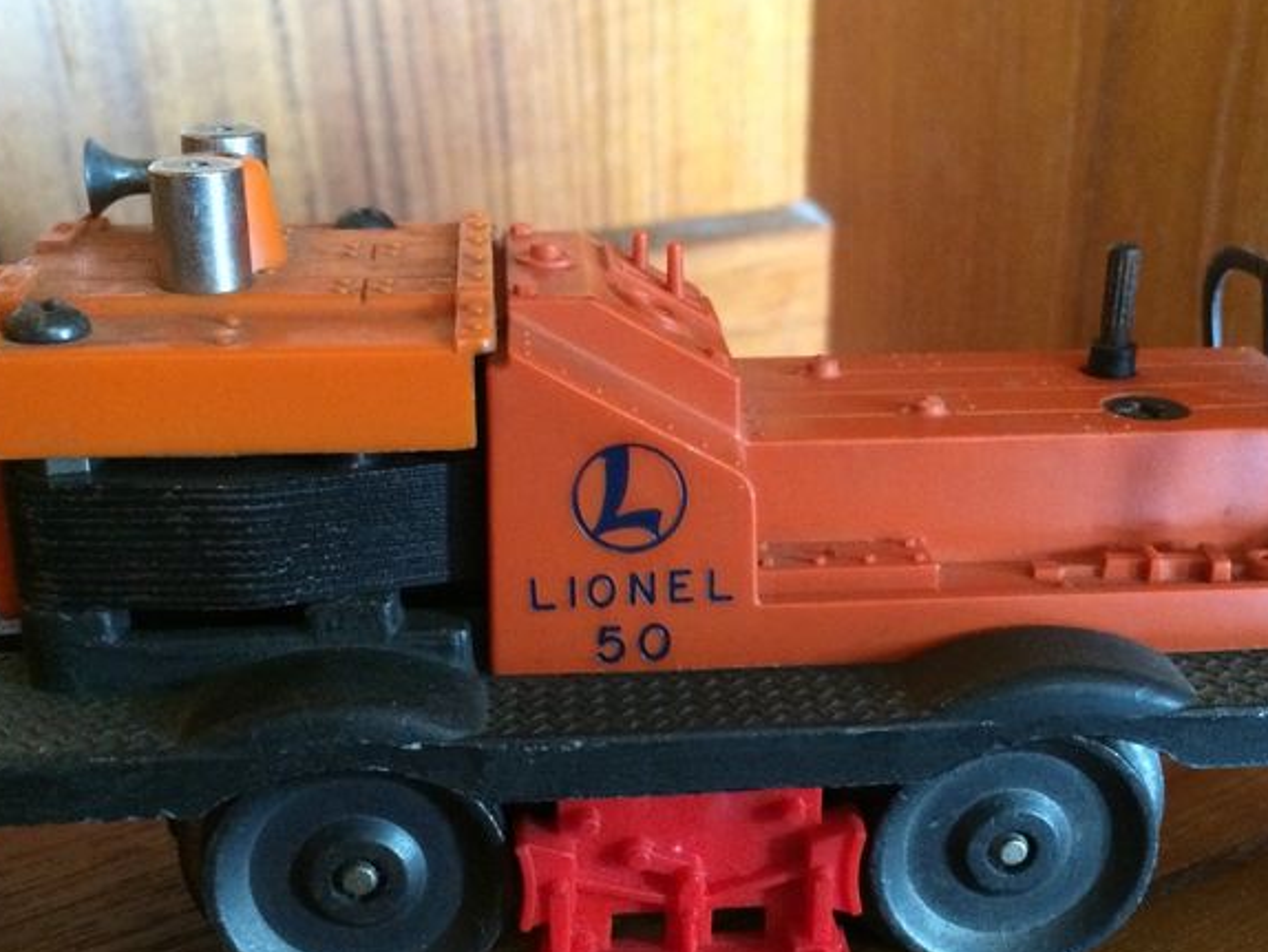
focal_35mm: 47
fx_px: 1722
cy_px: 544
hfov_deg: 40.4
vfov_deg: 30.9
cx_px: 680
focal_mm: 4.12
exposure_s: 1/30
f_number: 2.2
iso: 320
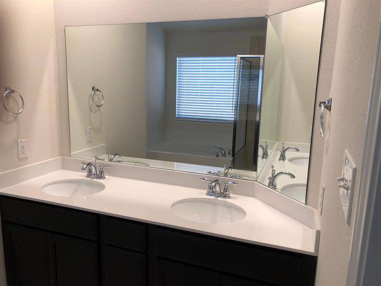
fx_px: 308
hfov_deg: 63.4
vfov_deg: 49.7
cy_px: 143
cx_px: 190
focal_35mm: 28
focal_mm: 3.99
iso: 25
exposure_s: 1/30
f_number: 1.8
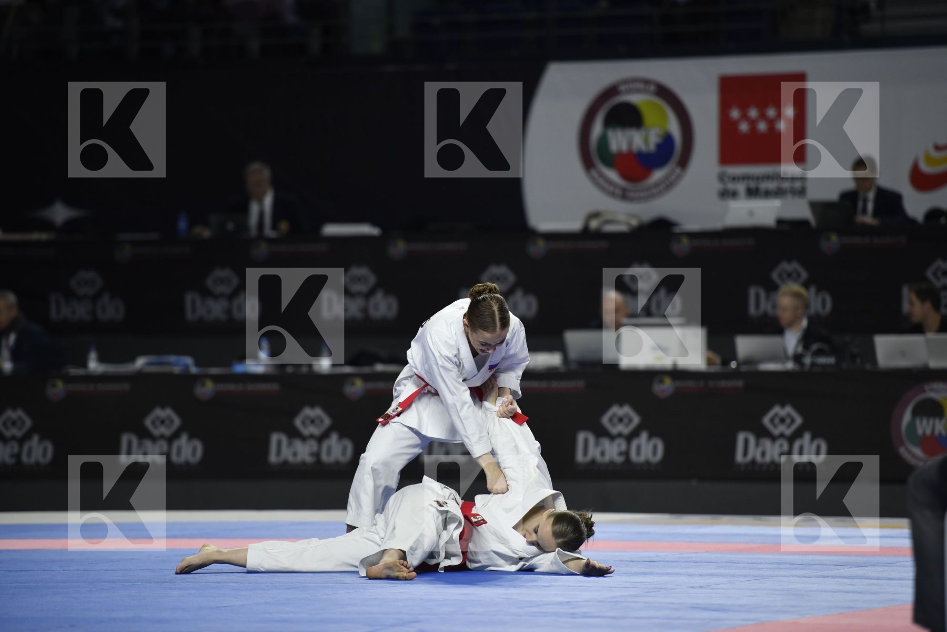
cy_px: 316
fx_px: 5261
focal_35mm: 200
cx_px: 474
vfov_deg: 6.9
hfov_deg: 10.3
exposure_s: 1/800
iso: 800
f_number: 2.8
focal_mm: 200
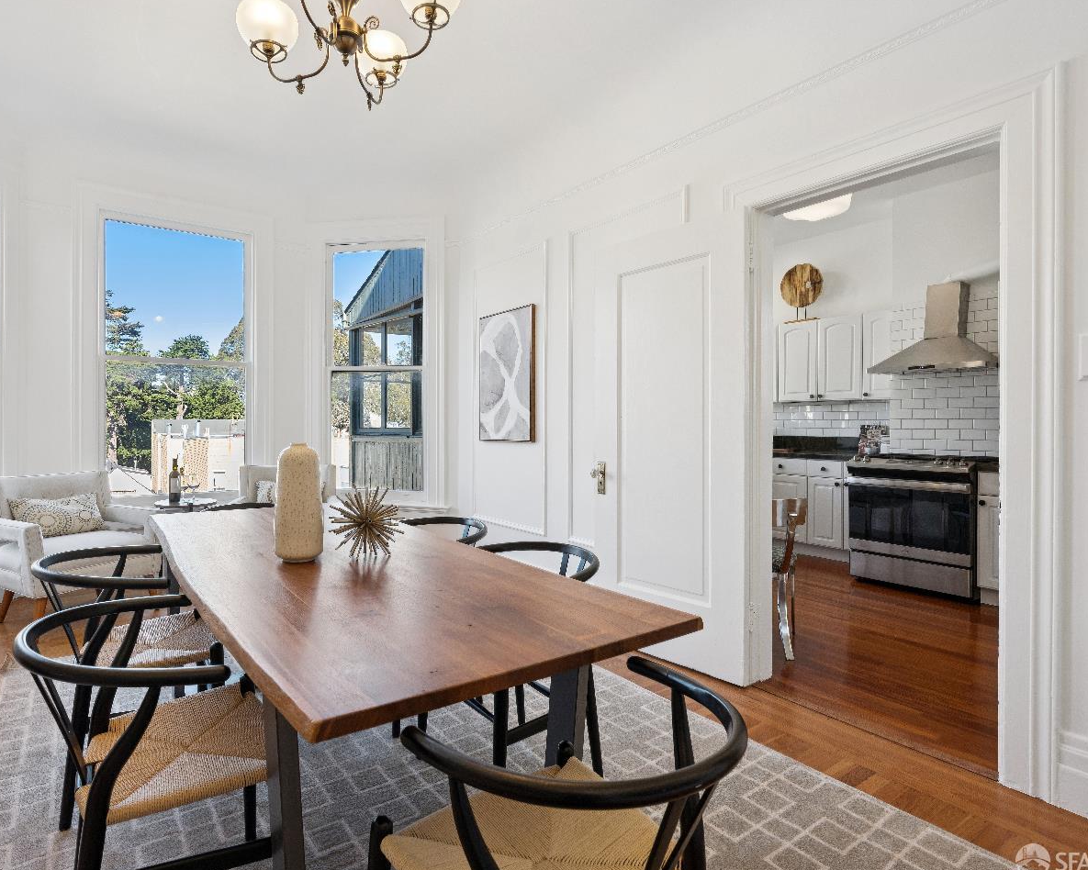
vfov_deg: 70.8
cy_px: 423
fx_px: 612
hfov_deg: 82.8
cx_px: 472
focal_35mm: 19
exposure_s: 1/30
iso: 100
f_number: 8
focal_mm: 16
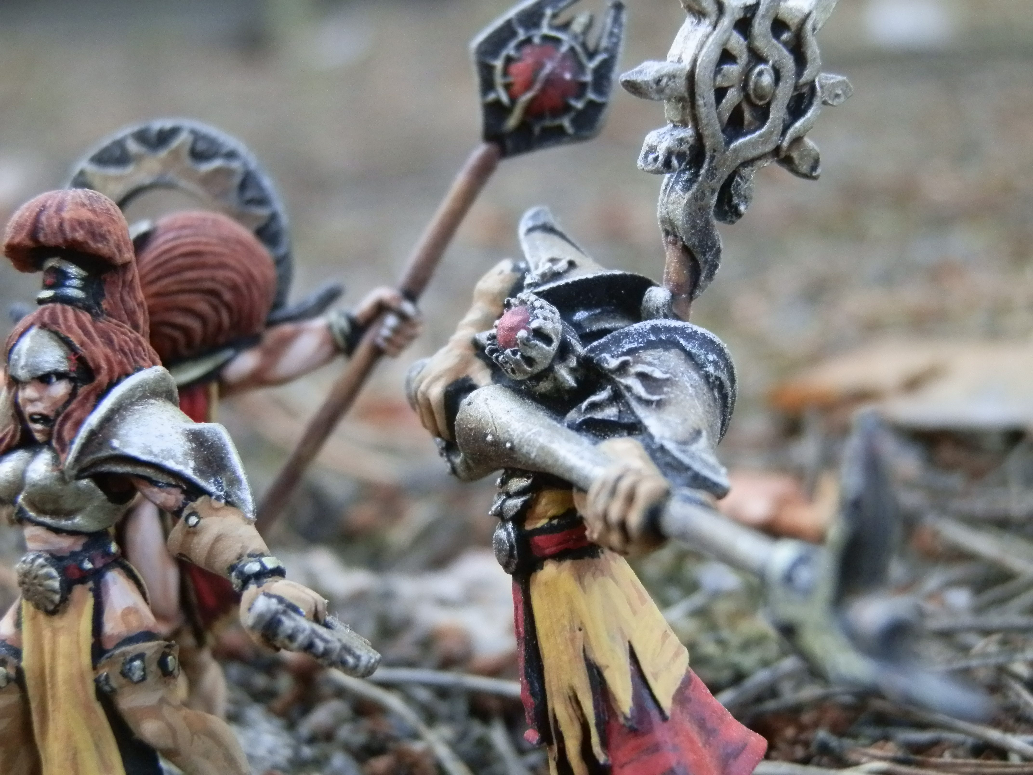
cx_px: 516
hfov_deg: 31.7
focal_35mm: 61
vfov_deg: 24.0
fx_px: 1820
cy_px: 388
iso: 400
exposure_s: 1/125
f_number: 3.7
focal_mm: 10.99
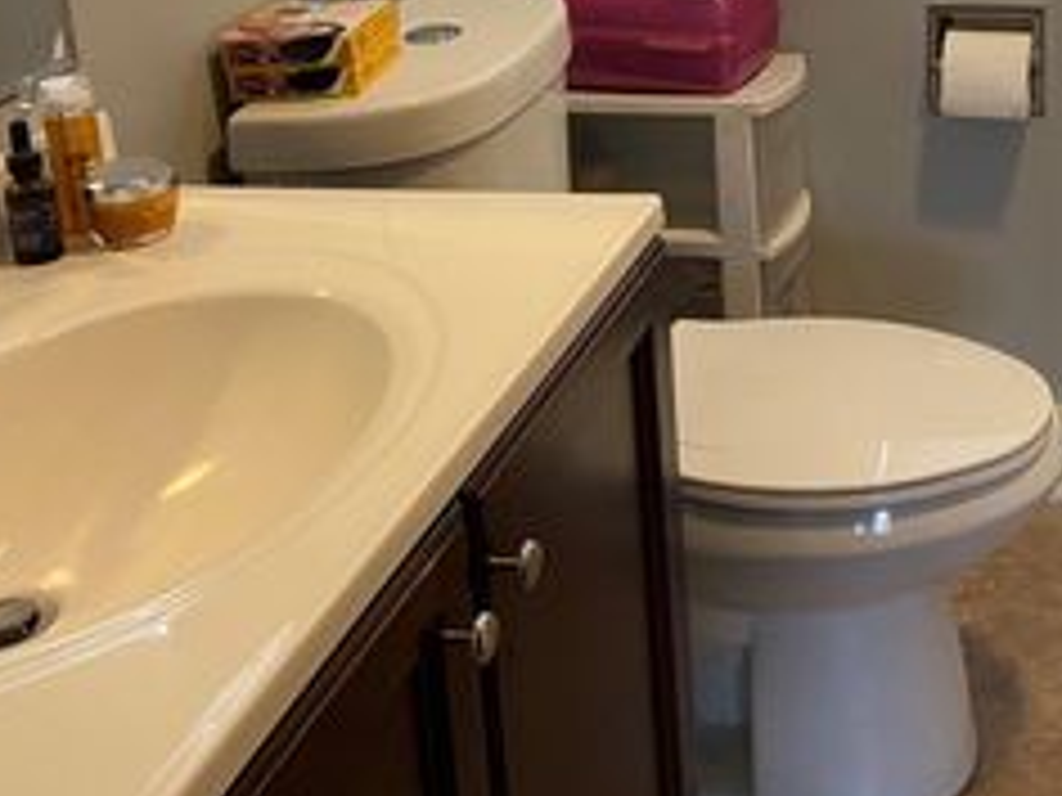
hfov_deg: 32.7
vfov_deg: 25.4
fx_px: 1687
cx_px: 1004
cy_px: 25
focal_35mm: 55
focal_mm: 4.25
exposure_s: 1/60
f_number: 1.8
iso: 125
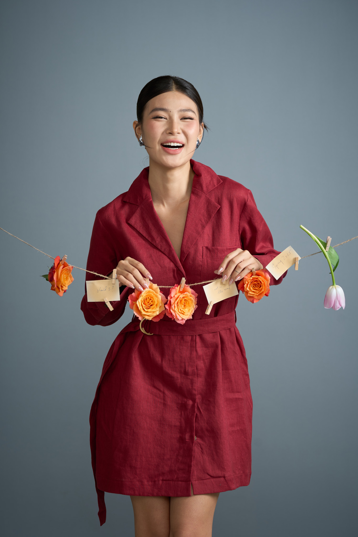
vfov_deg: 18.9
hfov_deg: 12.7
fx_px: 1611
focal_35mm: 108
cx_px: 179
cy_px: 268
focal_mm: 108
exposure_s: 1/100
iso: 80
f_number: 5.6
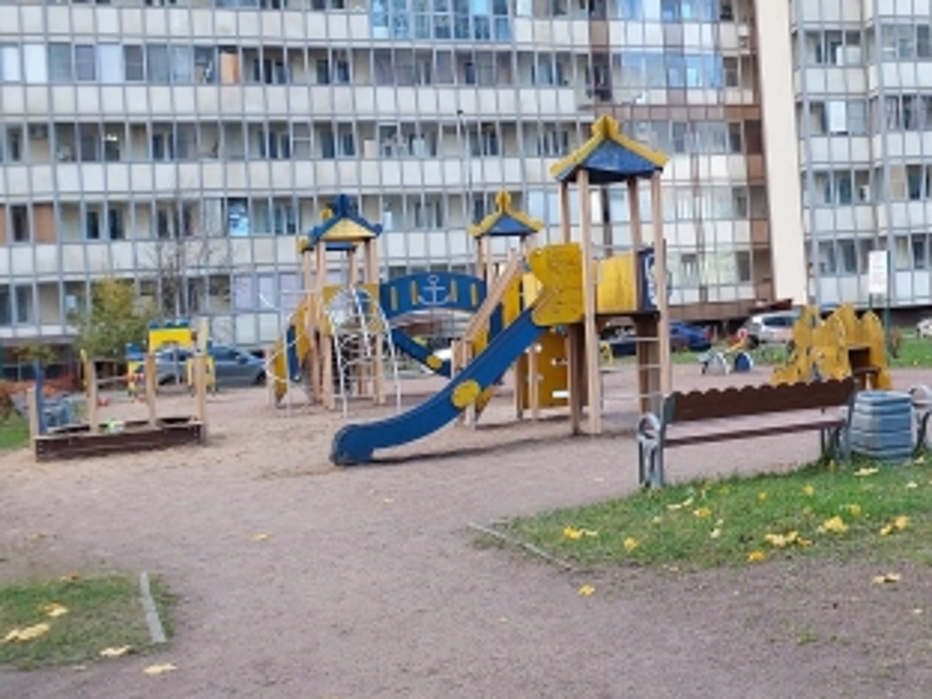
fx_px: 1239
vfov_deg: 31.5
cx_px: 753
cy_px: 302
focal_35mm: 46
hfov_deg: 39.5
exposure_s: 1/100
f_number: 1.8
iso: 80
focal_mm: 5.06
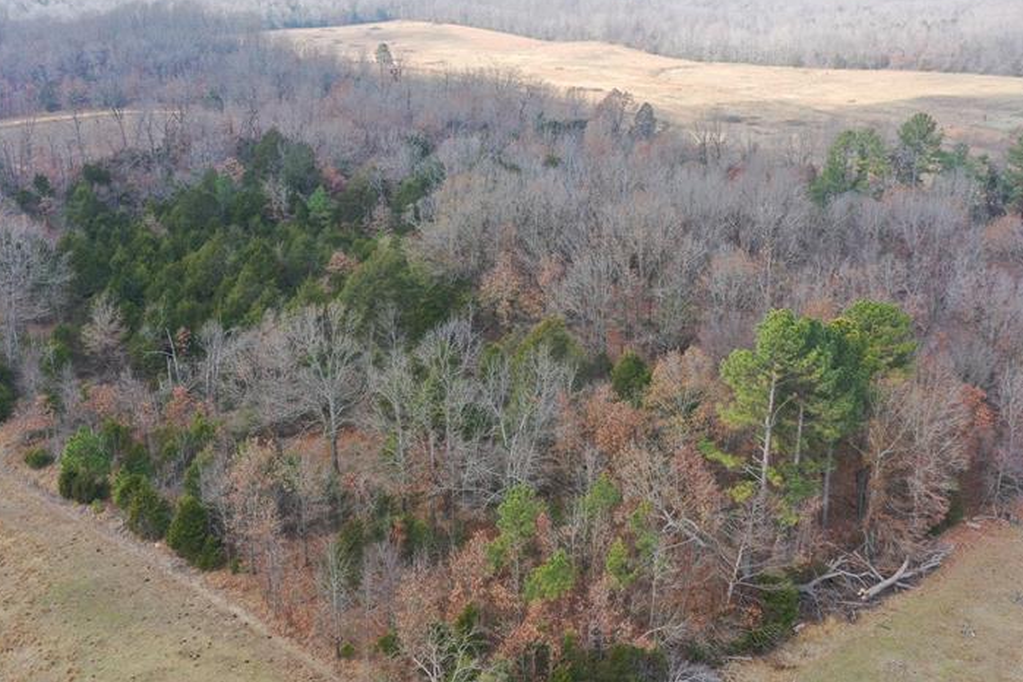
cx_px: 565
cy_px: 316
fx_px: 1165
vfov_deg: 32.6
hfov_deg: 47.3
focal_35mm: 41
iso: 100
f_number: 4.5
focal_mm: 10.26
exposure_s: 1/200
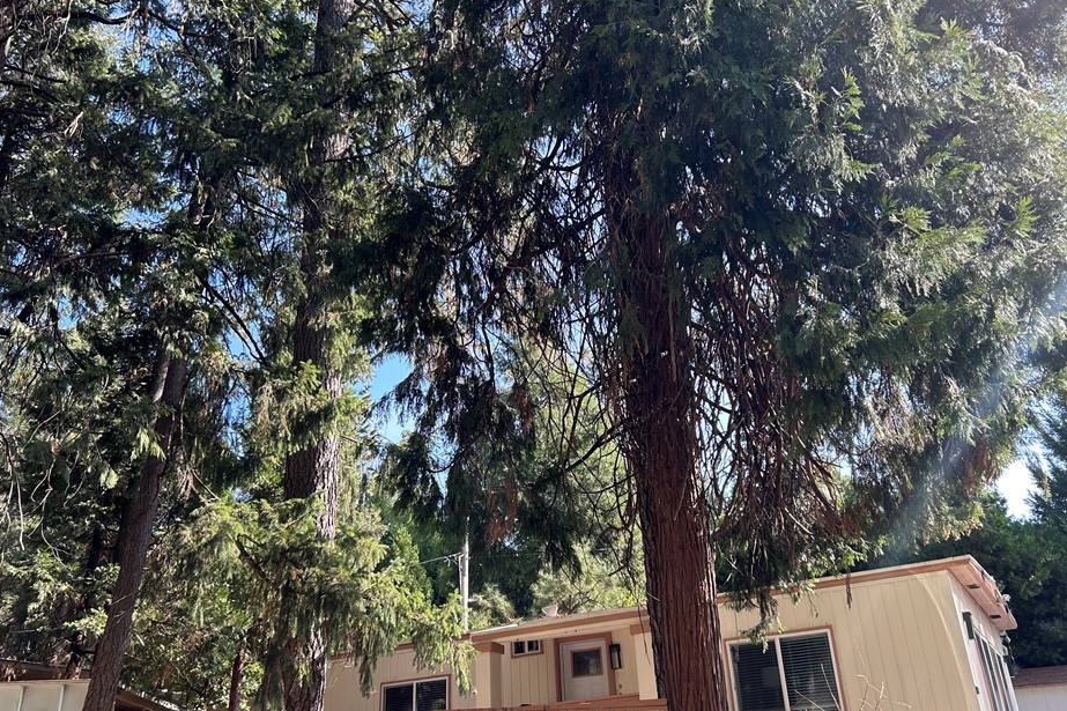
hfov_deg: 61.9
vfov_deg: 43.5
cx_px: 510
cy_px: 395
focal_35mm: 30
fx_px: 889
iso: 50
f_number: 1.5
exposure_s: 1/434
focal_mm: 5.7
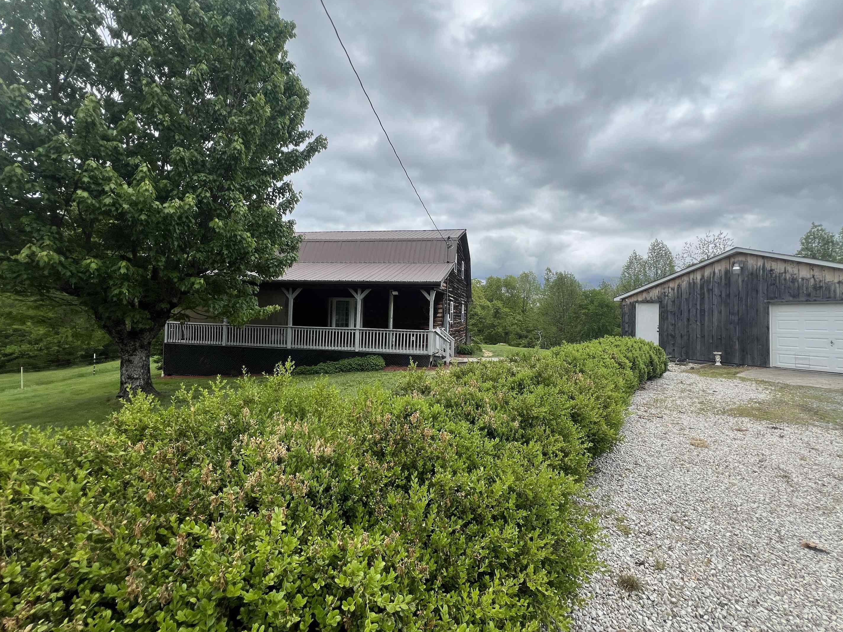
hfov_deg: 102.0
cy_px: 308
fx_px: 341
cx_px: 440
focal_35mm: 14
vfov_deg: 85.6
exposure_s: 1/1908
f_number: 1.8
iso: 32
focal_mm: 1.57
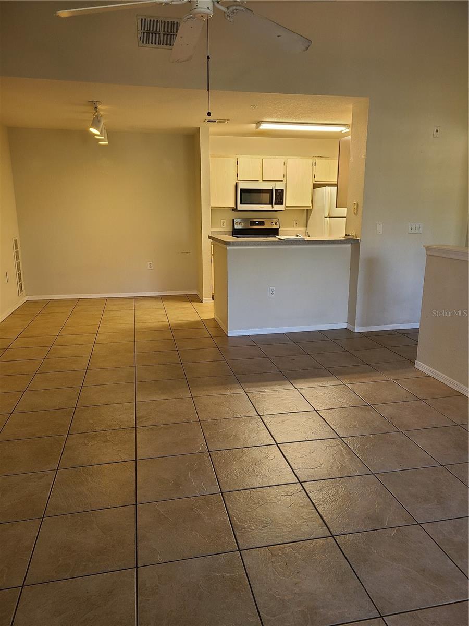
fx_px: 470
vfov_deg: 67.3
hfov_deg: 53.1
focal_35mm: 26
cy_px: 313
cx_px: 234
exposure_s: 1/60
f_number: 1.8
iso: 125
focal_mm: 5.4
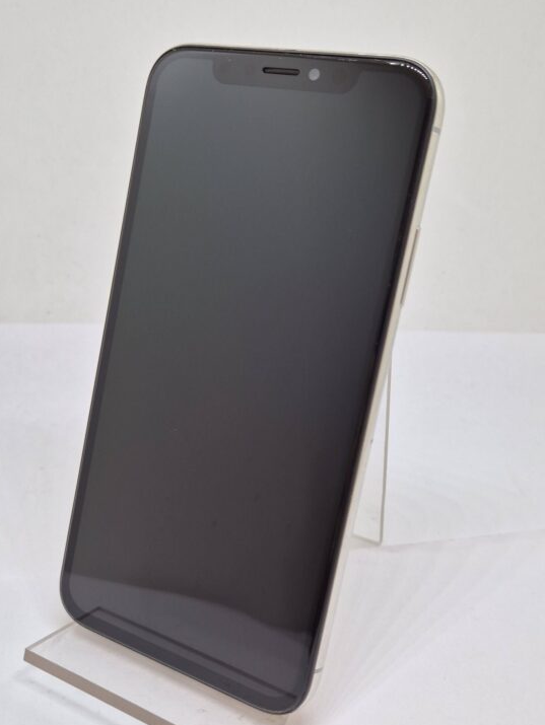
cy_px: 353
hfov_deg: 46.8
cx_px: 299
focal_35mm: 30
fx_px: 629
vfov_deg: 59.9
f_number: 1.8
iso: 125
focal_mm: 5.4
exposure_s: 1/180
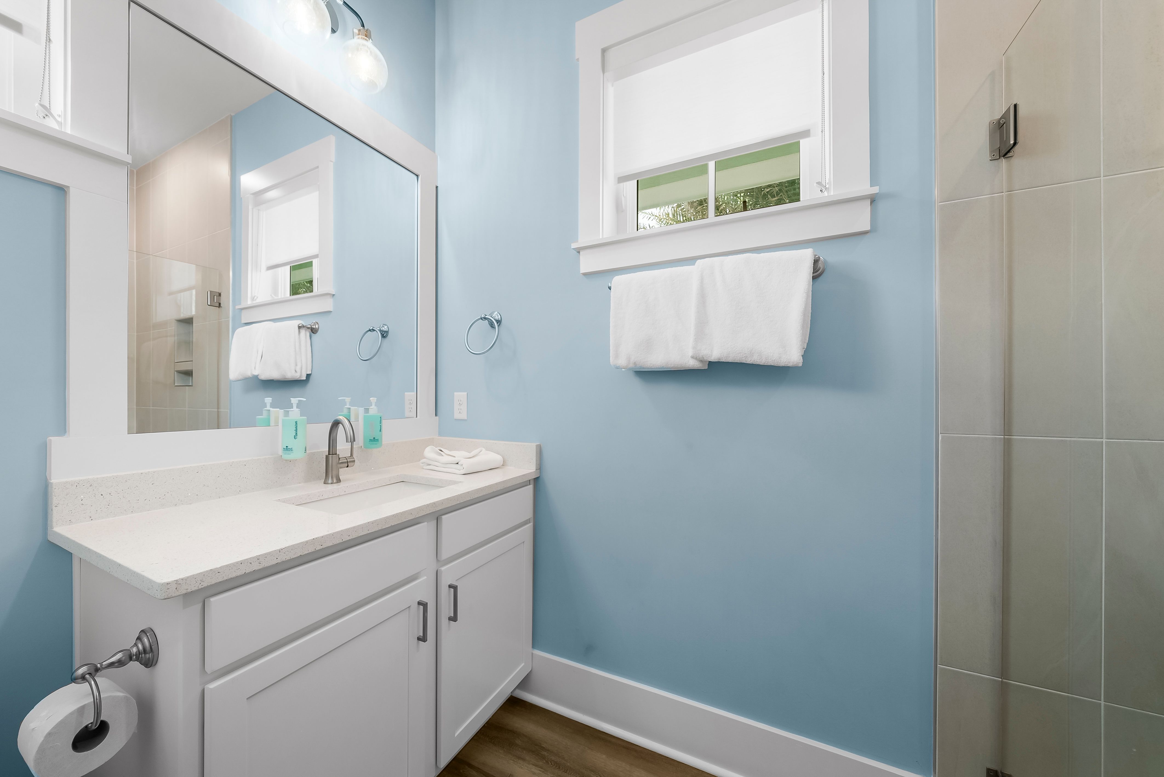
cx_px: 582
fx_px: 388
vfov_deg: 90.0
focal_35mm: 12
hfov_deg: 112.6
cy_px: 388
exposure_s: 1/6
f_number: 8
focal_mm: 12
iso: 400
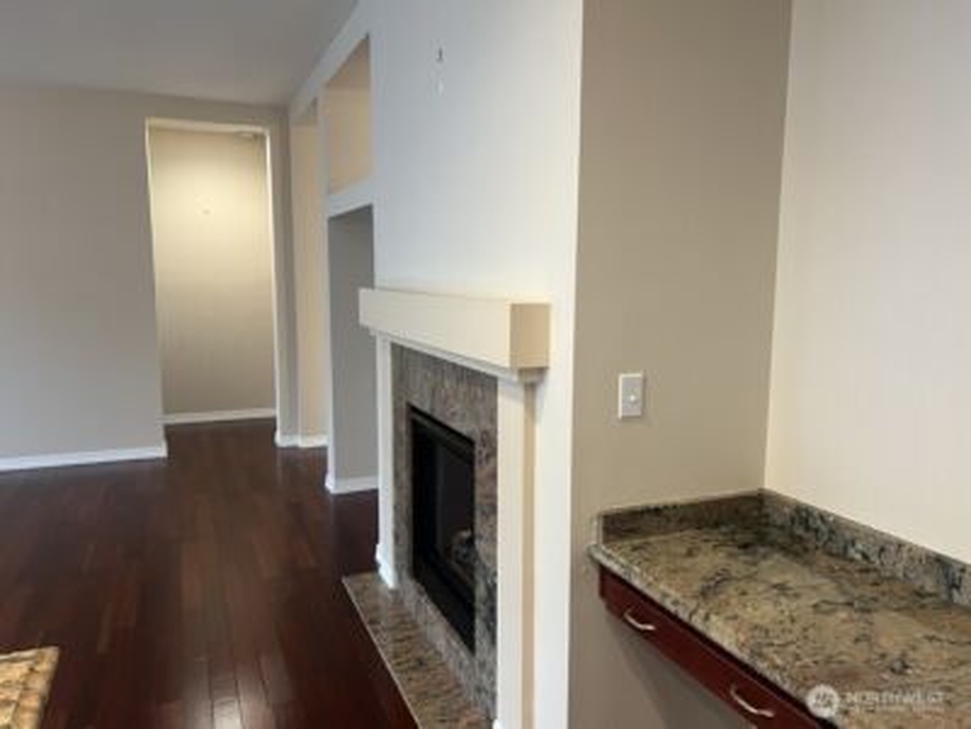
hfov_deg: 67.3
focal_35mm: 26
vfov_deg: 53.1
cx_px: 486
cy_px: 364
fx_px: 729
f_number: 1.5
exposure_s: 1/60
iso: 200
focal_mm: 5.7
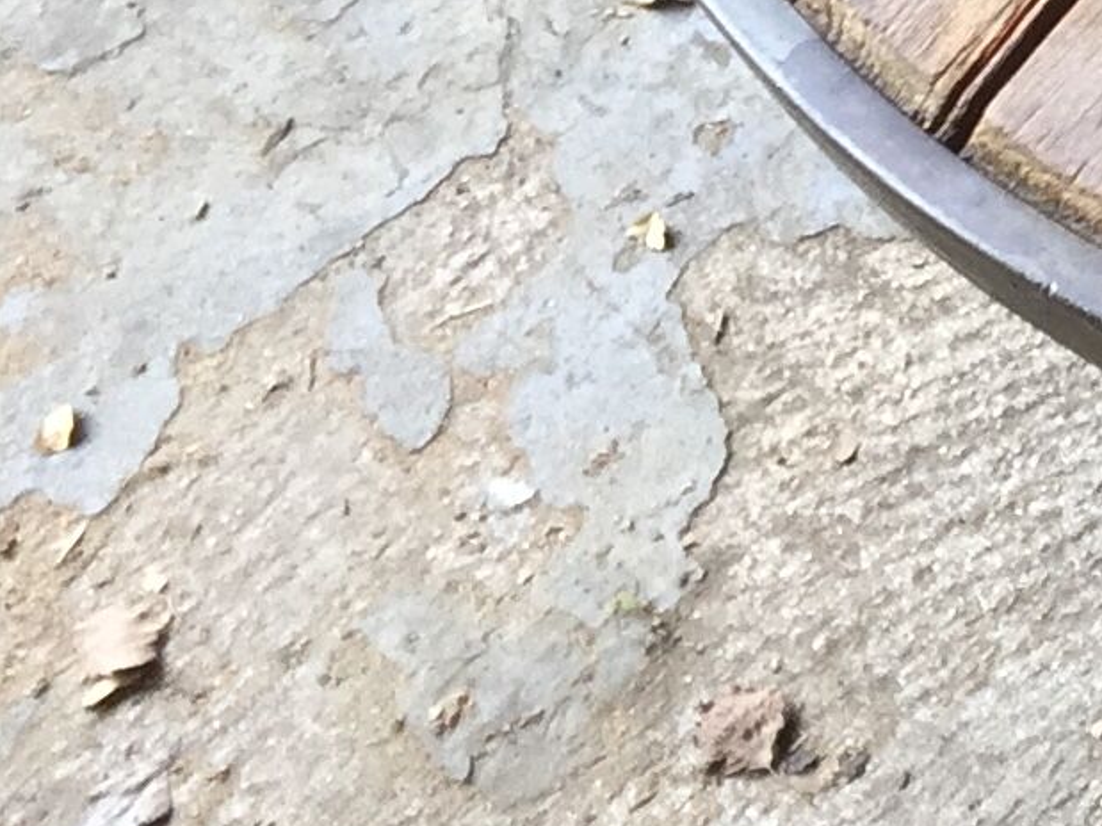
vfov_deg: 9.2
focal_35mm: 153
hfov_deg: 10.7
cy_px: -733
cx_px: 2788
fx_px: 4870
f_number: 2.2
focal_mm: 4.15
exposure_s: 1/50
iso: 40
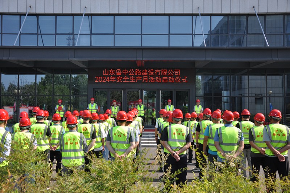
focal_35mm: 36
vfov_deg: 36.8
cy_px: 96
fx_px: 290
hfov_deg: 53.2
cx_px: 145
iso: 400
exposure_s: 1/1250
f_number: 5
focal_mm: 24
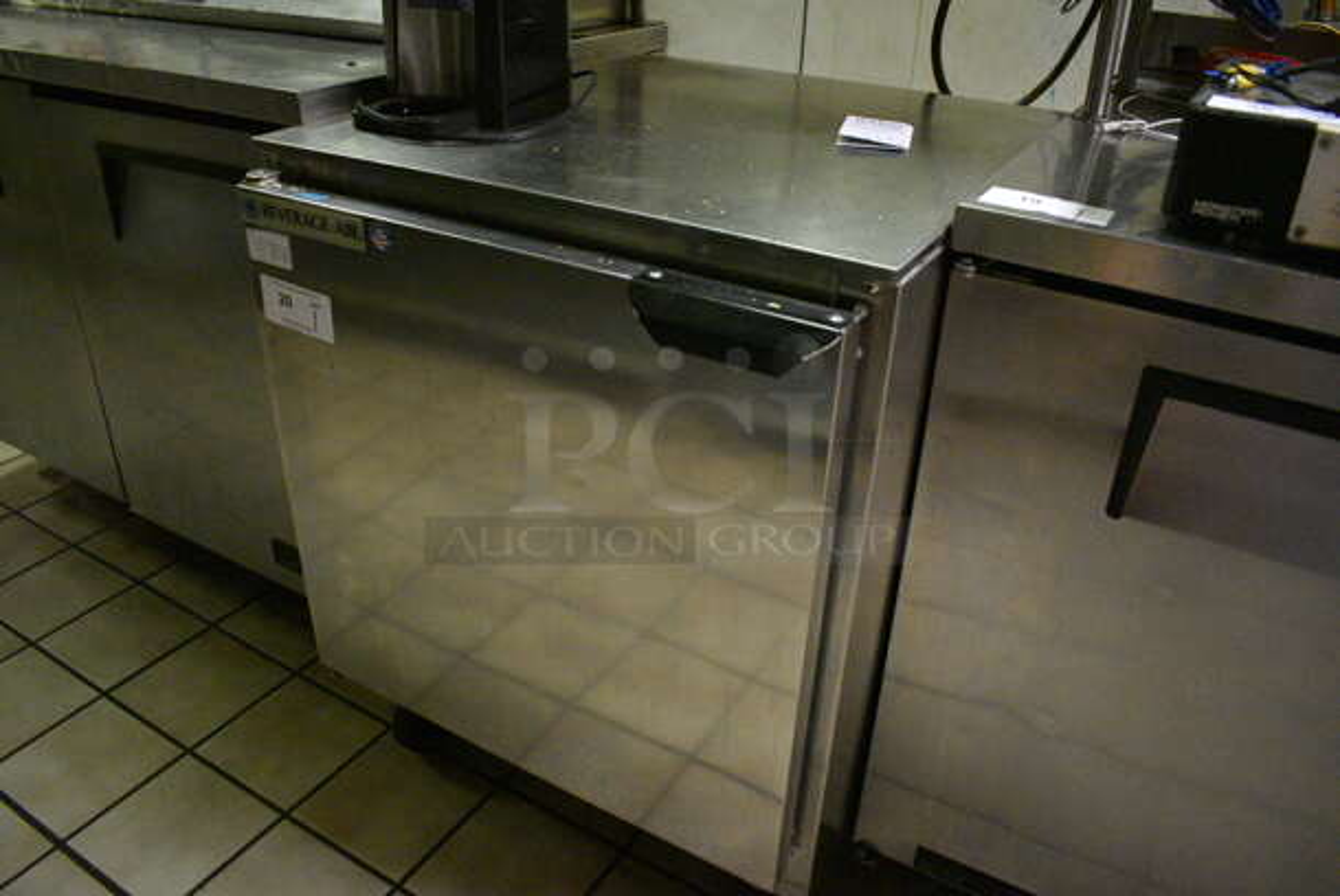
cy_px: 448
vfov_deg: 48.0
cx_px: 670
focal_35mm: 27
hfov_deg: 67.3
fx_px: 1006
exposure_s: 1/125
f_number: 3.5
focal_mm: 18
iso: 9000
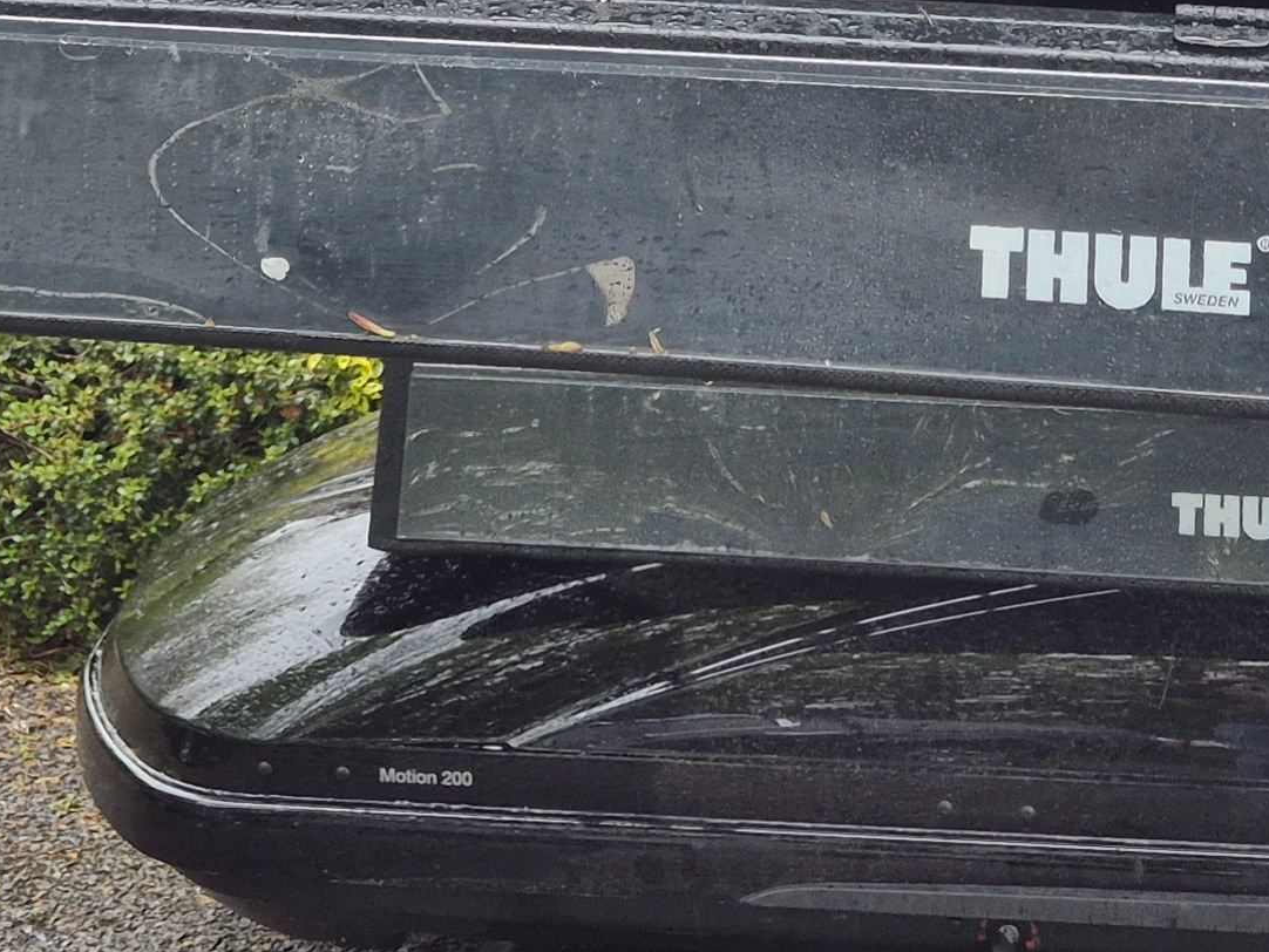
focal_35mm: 85
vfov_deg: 16.0
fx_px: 3117
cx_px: 871
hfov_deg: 22.9
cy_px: -440
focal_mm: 5.4
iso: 40
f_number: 1.8
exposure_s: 1/180
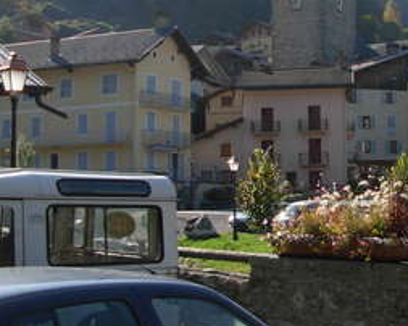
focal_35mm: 88
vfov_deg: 17.2
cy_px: 39
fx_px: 1062
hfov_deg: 21.0
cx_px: 416
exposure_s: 1/912
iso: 79
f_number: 2.9
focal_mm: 6.3
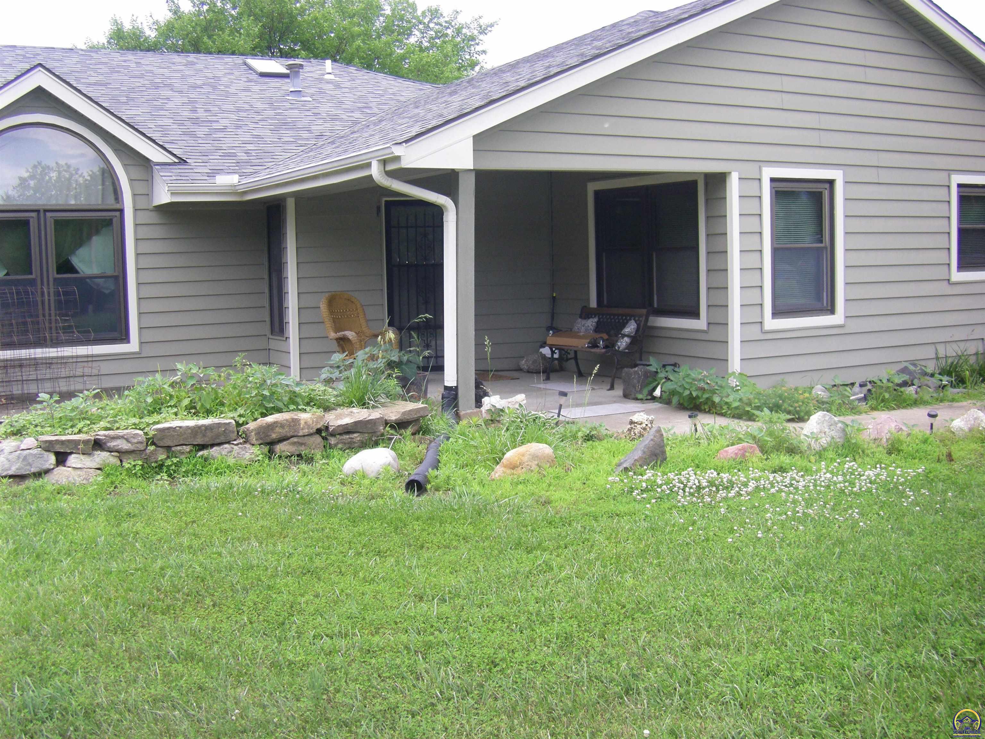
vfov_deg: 37.7
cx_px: 492
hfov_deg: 49.0
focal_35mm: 38
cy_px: 370
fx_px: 1081
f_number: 3.5
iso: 80
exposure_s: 1/320
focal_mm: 6.3
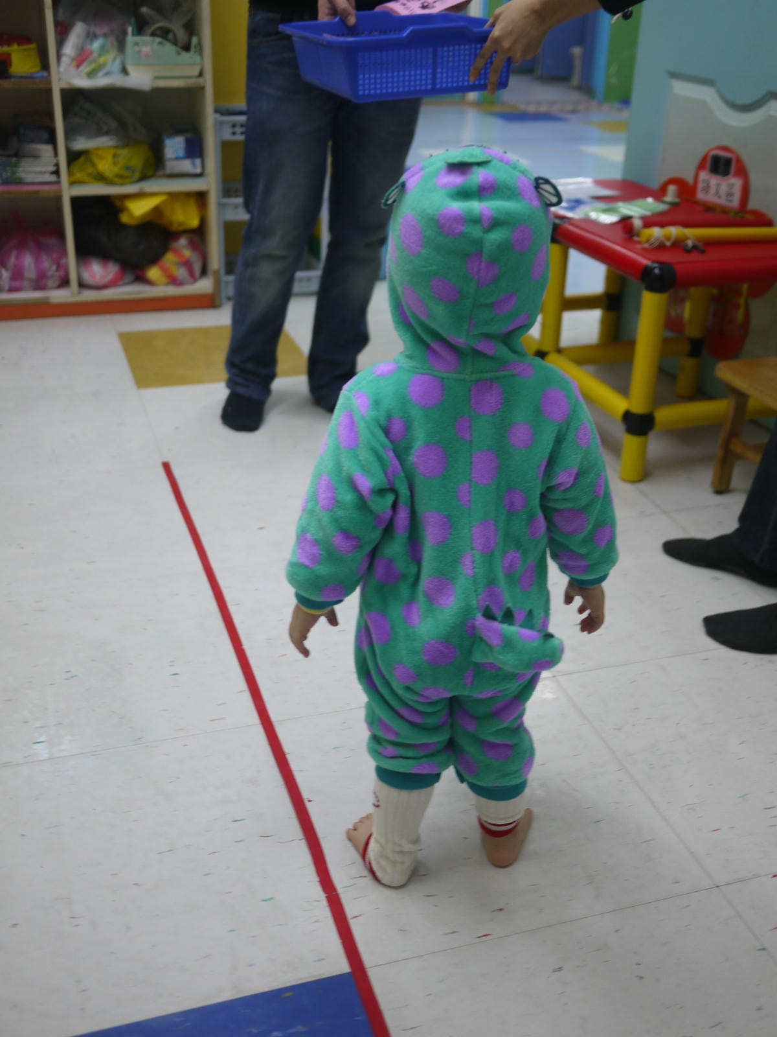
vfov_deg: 46.8
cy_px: 518
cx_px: 388
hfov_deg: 36.0
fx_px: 1197
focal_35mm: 40
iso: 160
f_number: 1.7
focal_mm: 20
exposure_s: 1/125
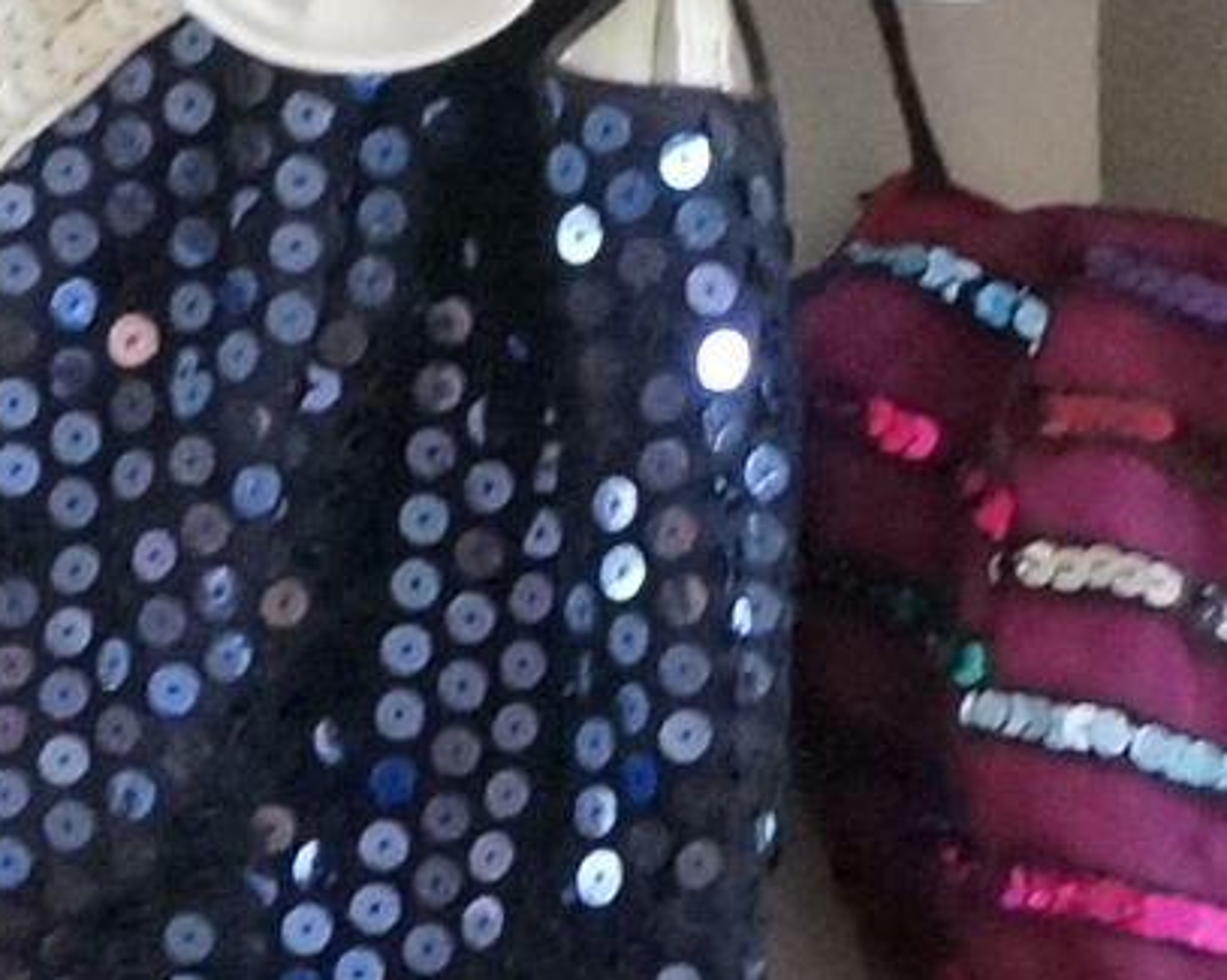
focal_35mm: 259
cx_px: 609
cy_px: 1758
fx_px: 9403
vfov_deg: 5.9
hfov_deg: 7.5
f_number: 7.1
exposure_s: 1/40
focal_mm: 21
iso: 3200
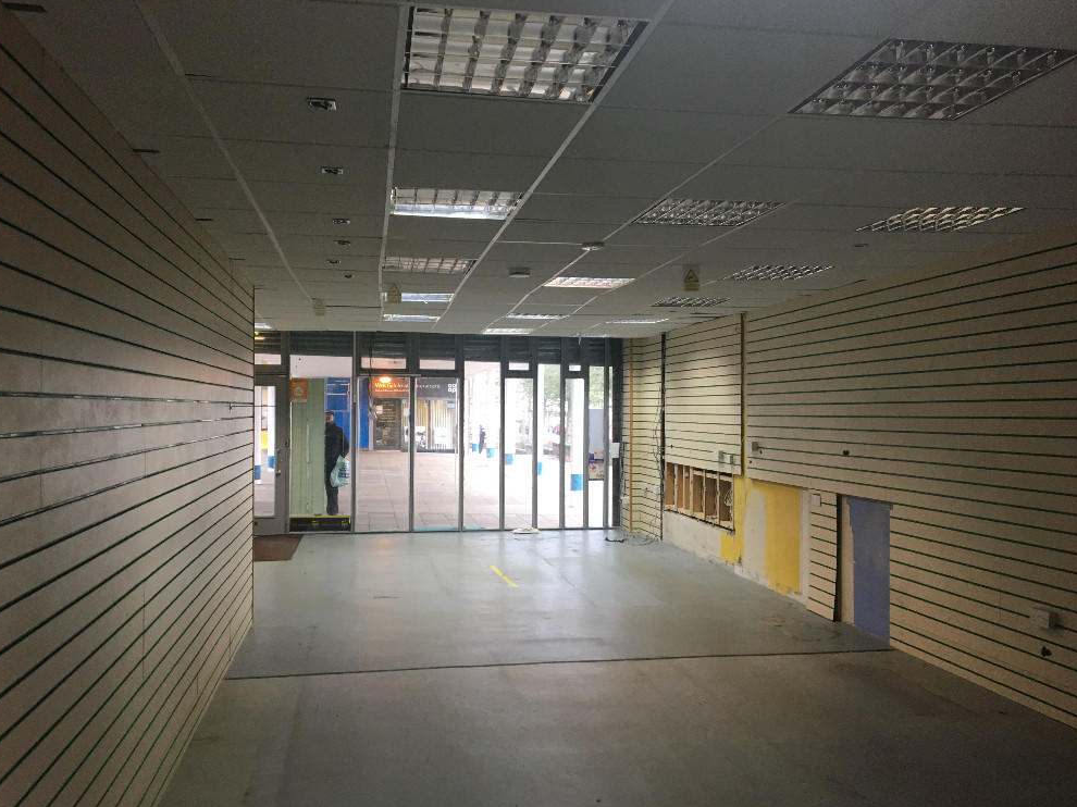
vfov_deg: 46.8
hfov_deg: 60.0
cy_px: 409
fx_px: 933
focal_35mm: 30
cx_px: 524
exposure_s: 1/33
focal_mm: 4.15
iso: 64
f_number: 2.2
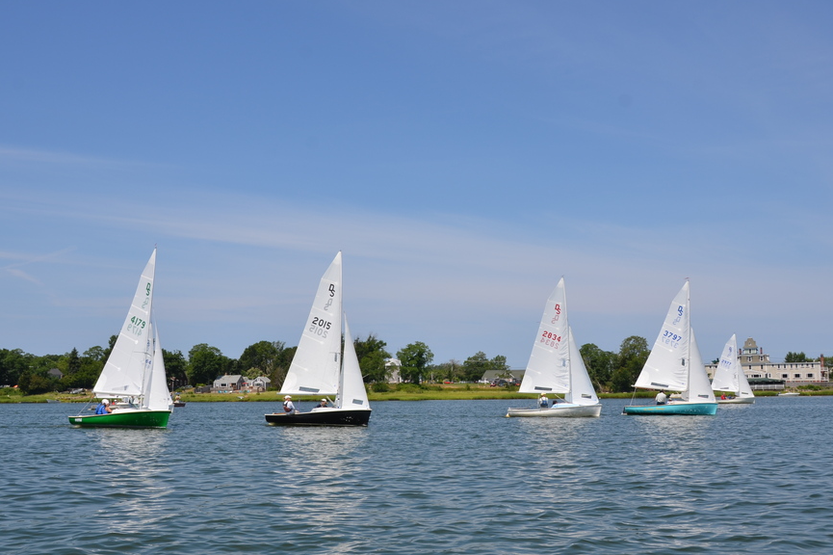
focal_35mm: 39
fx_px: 902
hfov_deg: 49.6
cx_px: 415
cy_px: 315
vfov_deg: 34.1
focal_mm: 22
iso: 100
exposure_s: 1/320
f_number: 9
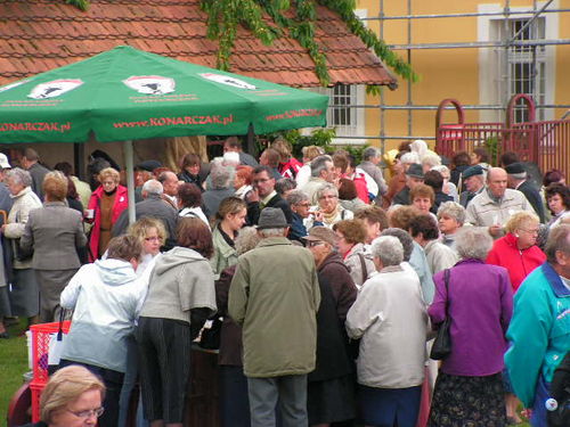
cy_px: 214
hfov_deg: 13.7
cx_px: 285
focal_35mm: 144
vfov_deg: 10.3
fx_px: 2371
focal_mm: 24
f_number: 3.4
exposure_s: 1/160
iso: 125
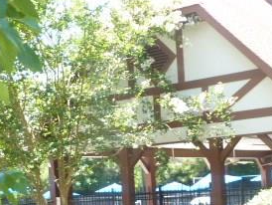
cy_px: 167
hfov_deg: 23.3
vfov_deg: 17.4
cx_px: 135
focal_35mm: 84
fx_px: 661
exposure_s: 1/80
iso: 80
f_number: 3.3
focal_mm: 4.1
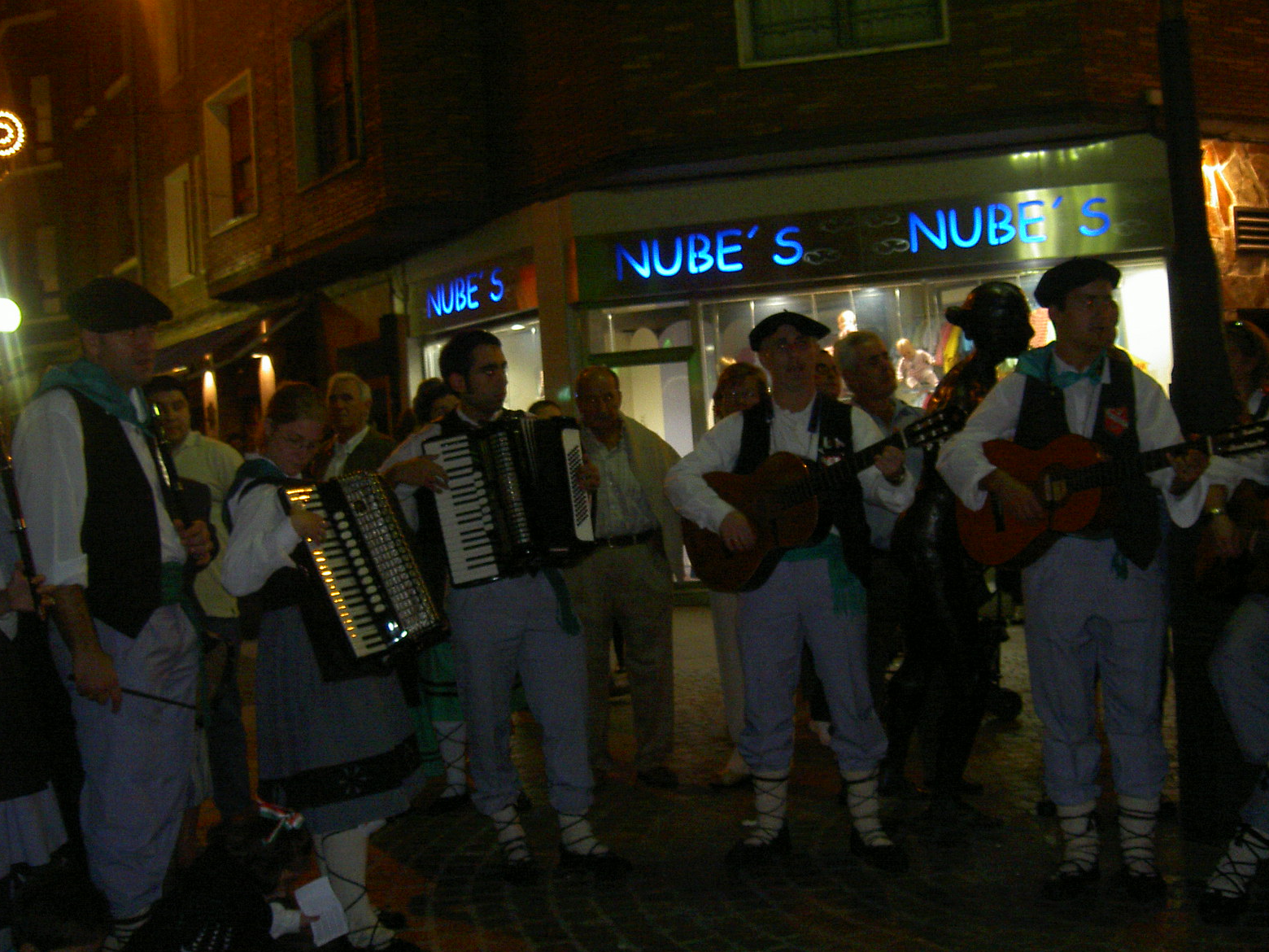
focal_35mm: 40
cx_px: 639
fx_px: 1466
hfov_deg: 46.8
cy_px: 469
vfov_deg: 36.0
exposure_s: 1/59.5
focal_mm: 8
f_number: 2.8
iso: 100
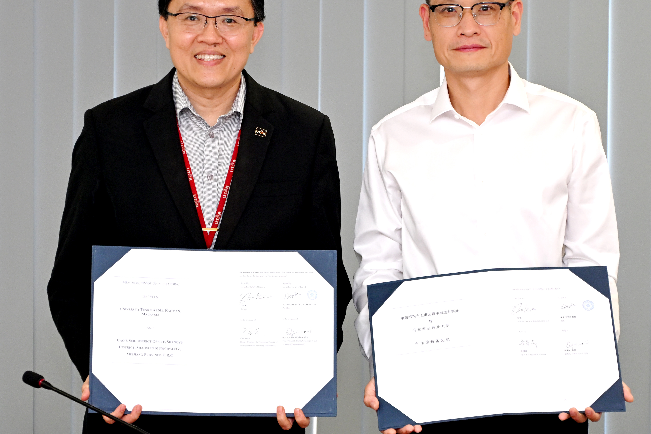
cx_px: 352
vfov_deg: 9.1
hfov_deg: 13.7
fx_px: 2712
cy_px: 169
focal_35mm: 150
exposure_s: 1/30
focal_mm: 80
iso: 720
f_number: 5.3
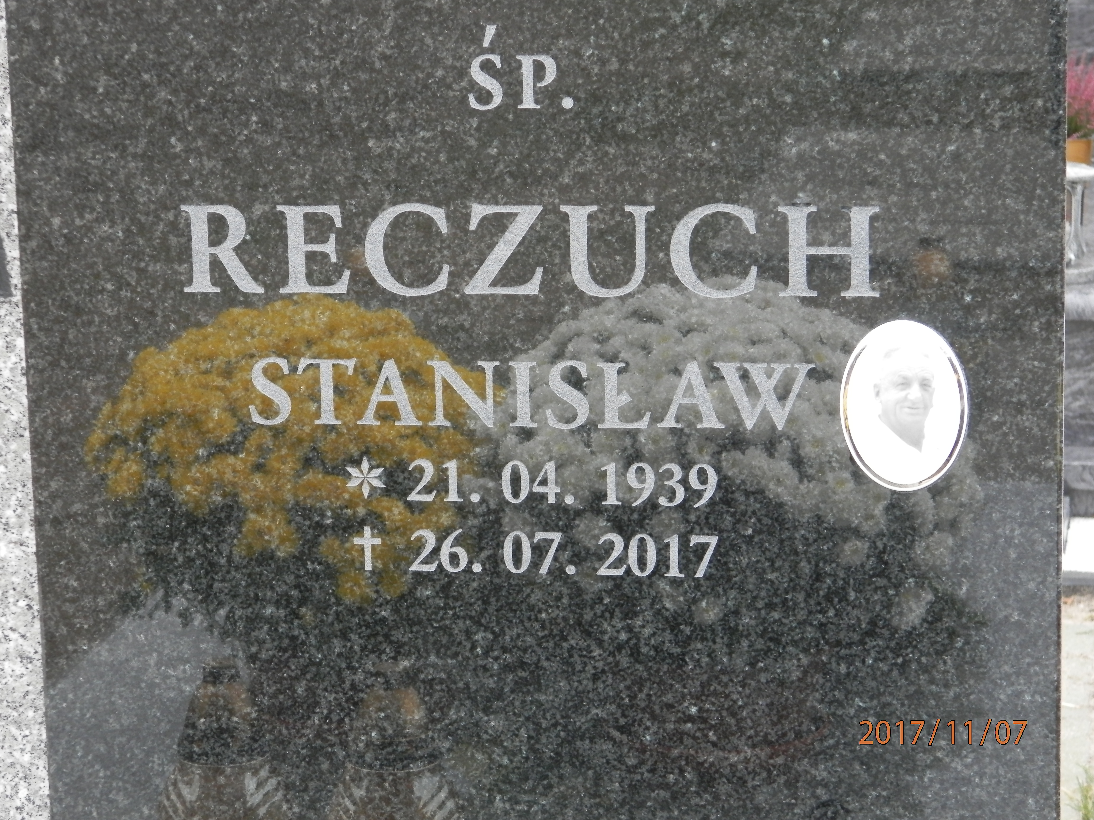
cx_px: 547
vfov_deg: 14.0
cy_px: 410
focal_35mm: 106
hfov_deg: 18.5
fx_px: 3350
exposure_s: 1/60
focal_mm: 19
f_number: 4.5
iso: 200
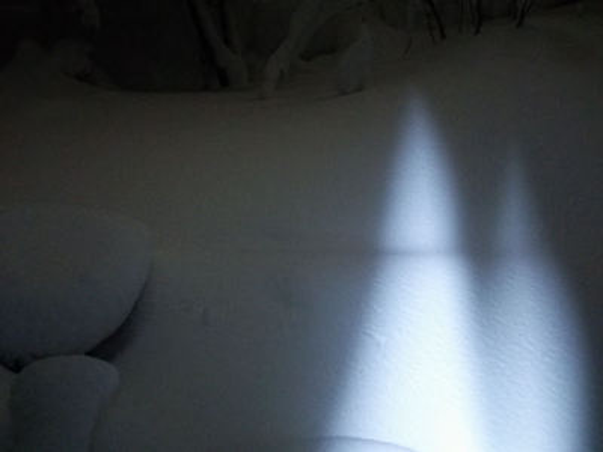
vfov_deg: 46.8
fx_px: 523
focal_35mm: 30
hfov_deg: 60.0
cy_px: 226
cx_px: 302
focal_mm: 4.06
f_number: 1.94
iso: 800
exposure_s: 1/9
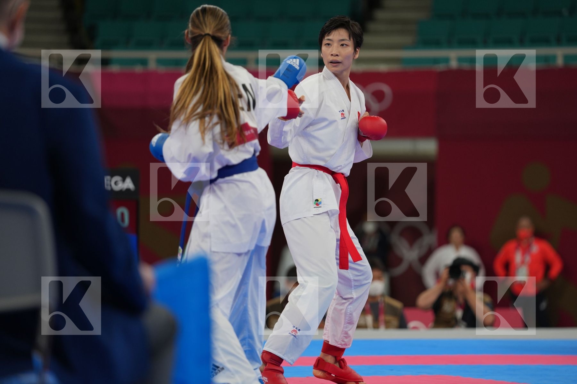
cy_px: 192
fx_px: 3205
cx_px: 288
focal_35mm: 200
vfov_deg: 6.9
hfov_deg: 10.3
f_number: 2.8
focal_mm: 200
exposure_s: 1/1000
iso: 500
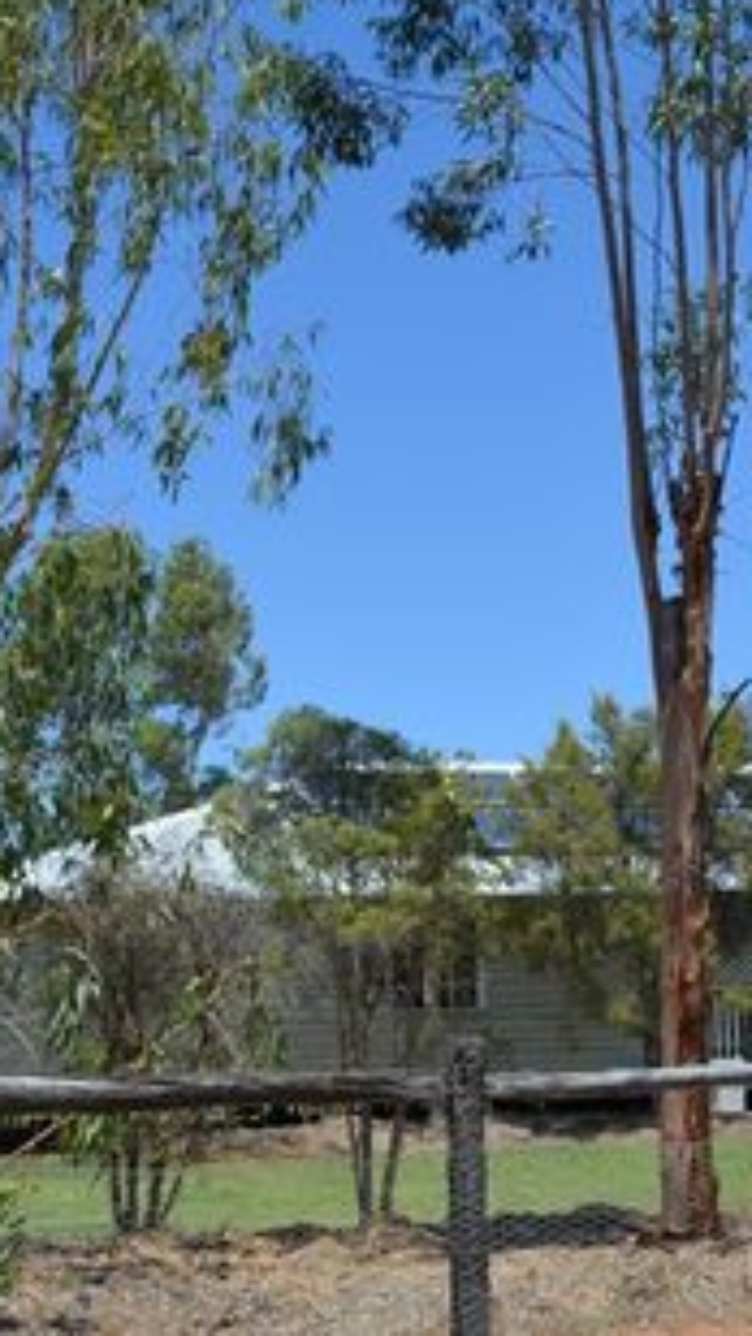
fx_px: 2118
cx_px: 661
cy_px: 664
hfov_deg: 19.8
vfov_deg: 35.0
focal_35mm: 60
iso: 100
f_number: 8
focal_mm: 25
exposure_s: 1/250
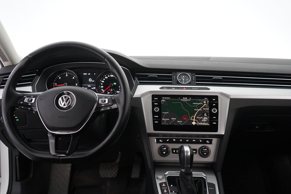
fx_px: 259
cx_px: 146
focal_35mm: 32
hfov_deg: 58.7
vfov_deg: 41.1
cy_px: 97
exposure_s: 1/60
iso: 4000
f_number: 4
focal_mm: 32
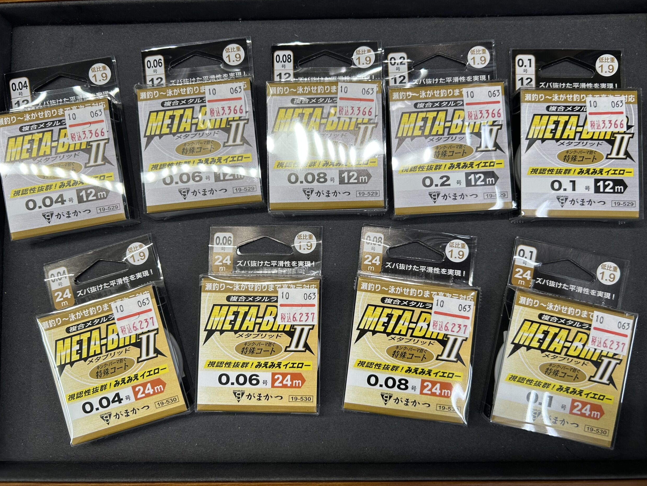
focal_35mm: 27
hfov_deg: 65.3
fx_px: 505
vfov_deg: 51.4
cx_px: 331
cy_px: 236
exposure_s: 1/100
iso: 80
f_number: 1.5
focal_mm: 5.7
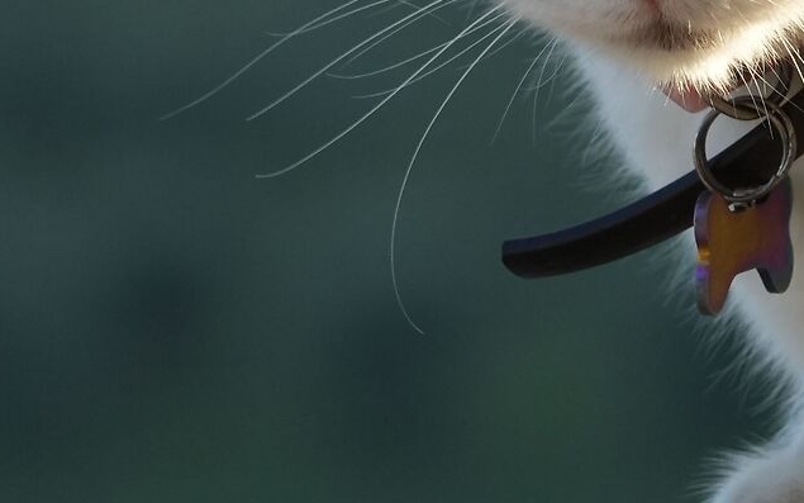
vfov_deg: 1.4
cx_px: 879
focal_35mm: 924
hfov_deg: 2.3
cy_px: -226
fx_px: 20248
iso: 2000
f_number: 11
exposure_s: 1/500
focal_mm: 240
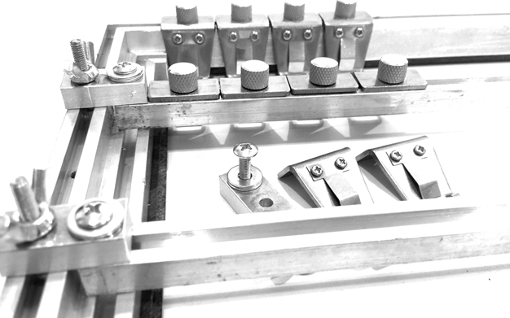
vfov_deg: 40.6
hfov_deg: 61.2
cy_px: 161
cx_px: 255
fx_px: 431
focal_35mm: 31
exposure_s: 1/15
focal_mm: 4.15
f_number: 2.2
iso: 40
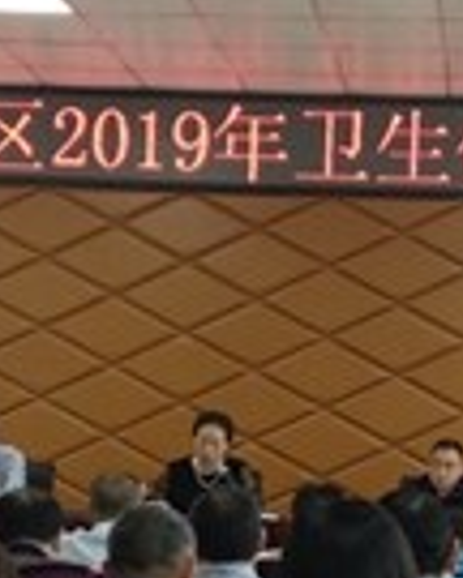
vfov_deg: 20.1
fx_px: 1610
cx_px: 373
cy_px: 490
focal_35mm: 94
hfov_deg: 16.2
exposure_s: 1/50
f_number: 2.2
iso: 400
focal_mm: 3.81
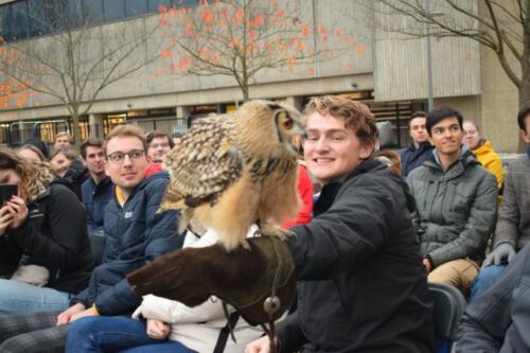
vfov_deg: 28.9
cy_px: 176
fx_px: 684
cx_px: 265
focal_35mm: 46
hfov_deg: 42.3
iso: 1400
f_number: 4.2
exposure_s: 1/60
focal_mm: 31
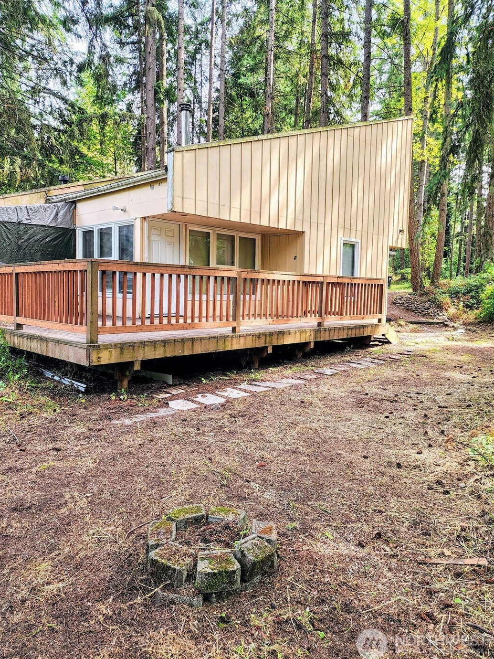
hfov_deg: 56.8
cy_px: 322
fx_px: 457
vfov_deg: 71.6
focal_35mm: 24
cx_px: 244
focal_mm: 6.4
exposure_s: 1/180
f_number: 1.8
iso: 80
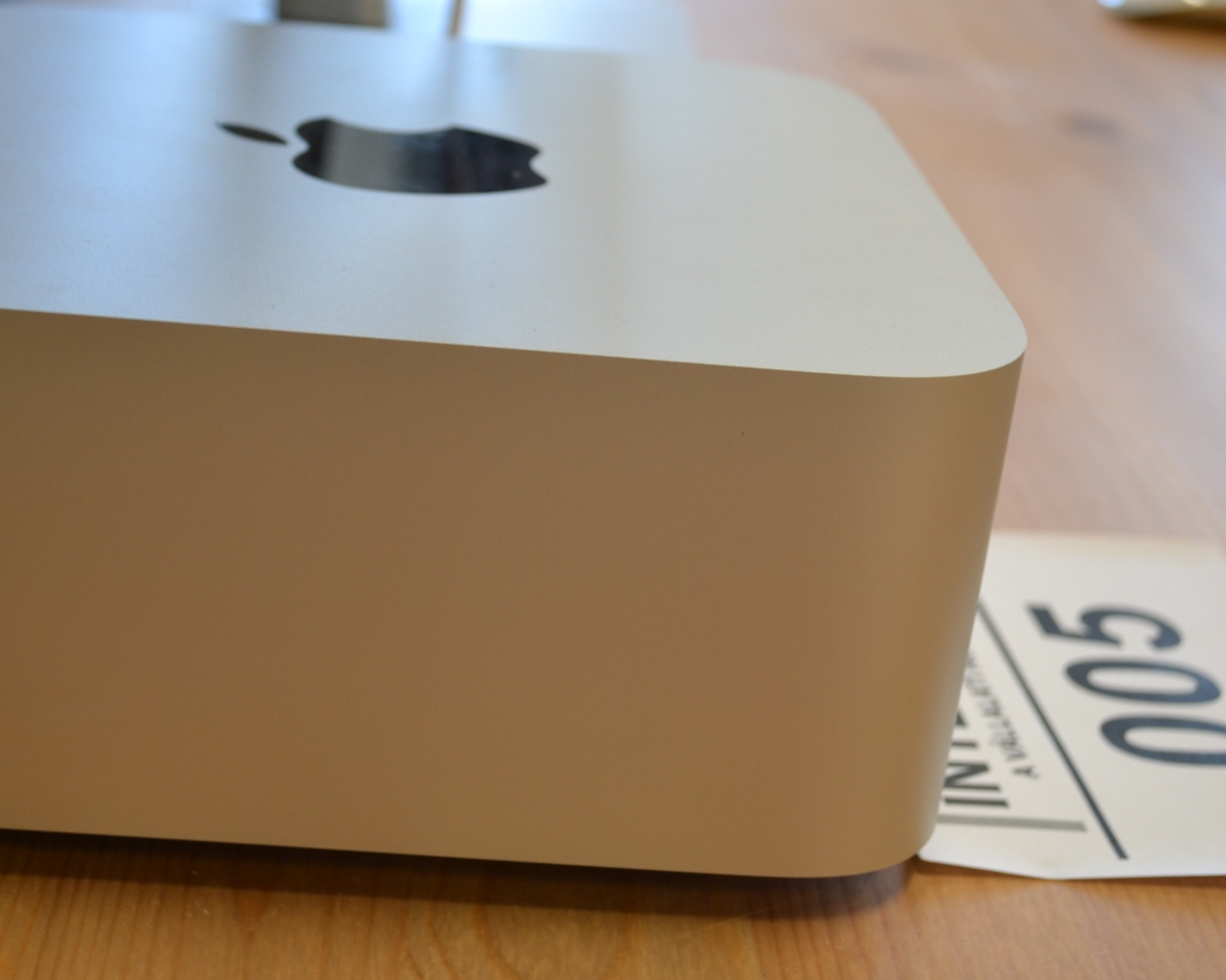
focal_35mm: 68
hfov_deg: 27.9
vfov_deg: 22.5
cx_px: 505
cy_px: 508
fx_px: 2467
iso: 400
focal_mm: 36
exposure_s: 1/25
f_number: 5
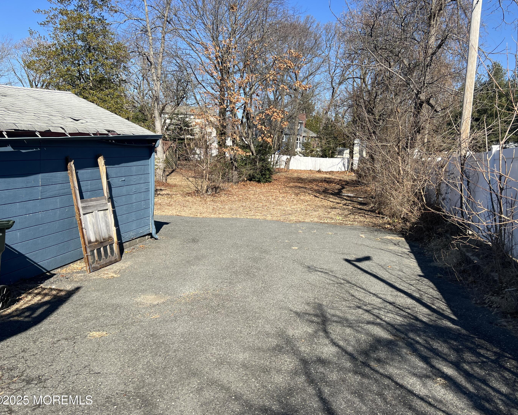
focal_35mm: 28
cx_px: 278
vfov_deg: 51.5
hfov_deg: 62.1
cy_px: 205
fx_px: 429
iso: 50
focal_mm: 5.7
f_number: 1.5
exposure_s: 1/2841
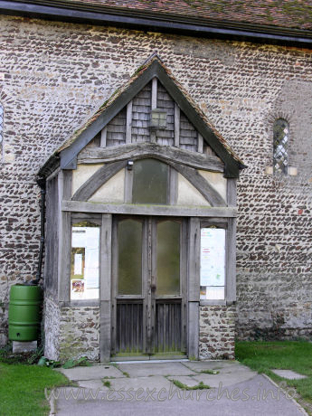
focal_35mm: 54
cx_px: 156
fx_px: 649
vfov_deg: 35.5
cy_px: 208
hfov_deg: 27.0
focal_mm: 13.8
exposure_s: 1/51.7
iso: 50
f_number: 3.5
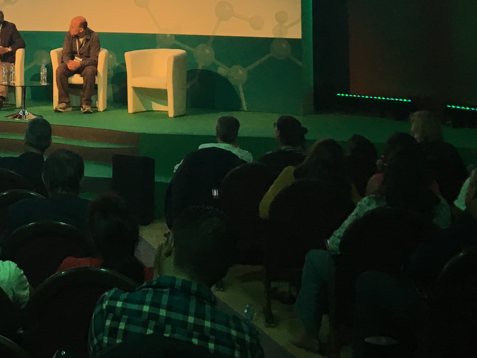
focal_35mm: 75
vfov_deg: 18.5
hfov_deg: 24.7
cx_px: -9
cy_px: -86
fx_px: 1033
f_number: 2.2
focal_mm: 4.15
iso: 50
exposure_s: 1/33
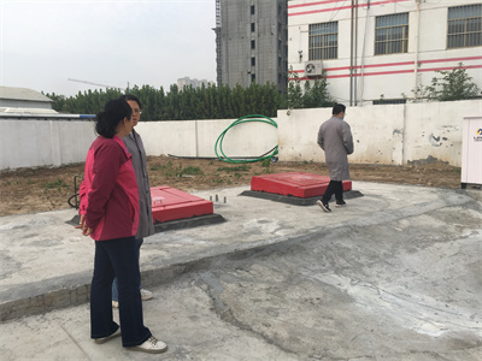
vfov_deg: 48.2
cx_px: 241
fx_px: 404
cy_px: 180
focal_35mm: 29
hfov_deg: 61.7
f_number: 2.2
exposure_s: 1/986
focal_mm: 4.15
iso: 25
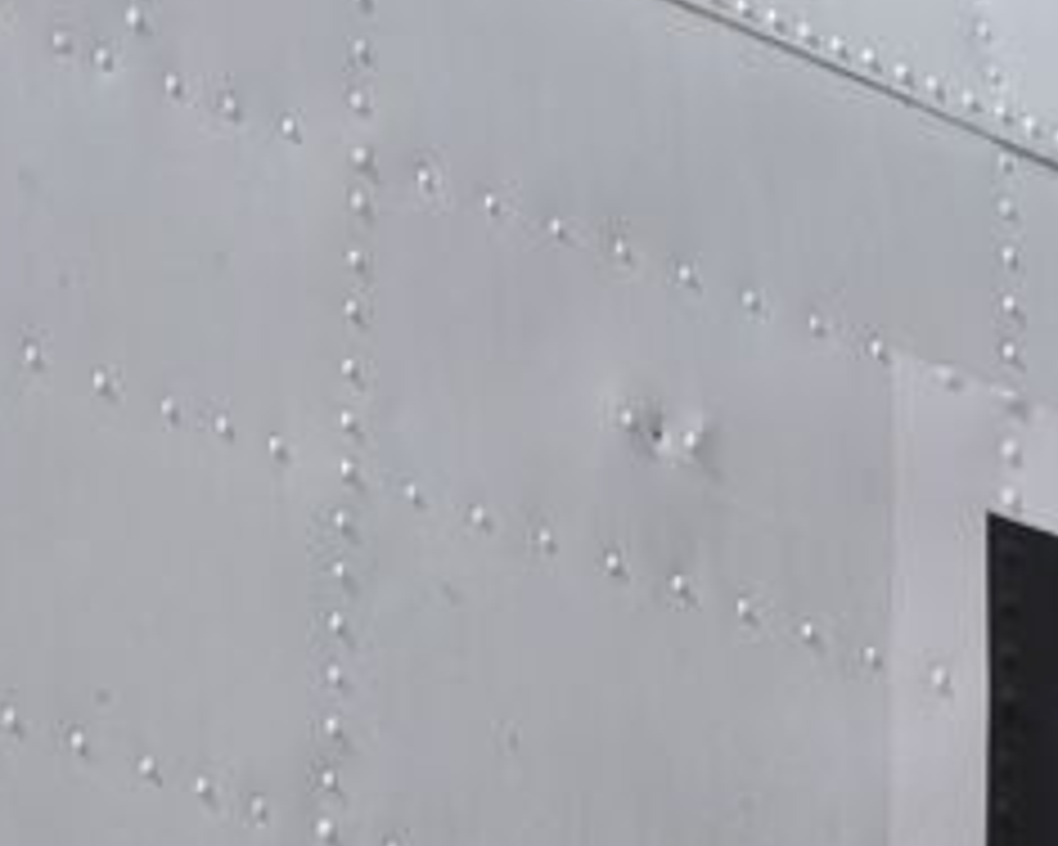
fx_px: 45623
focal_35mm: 1457
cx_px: 1387
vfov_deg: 1.1
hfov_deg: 1.3
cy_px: 1120
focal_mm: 190
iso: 200
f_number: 8
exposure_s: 1/800
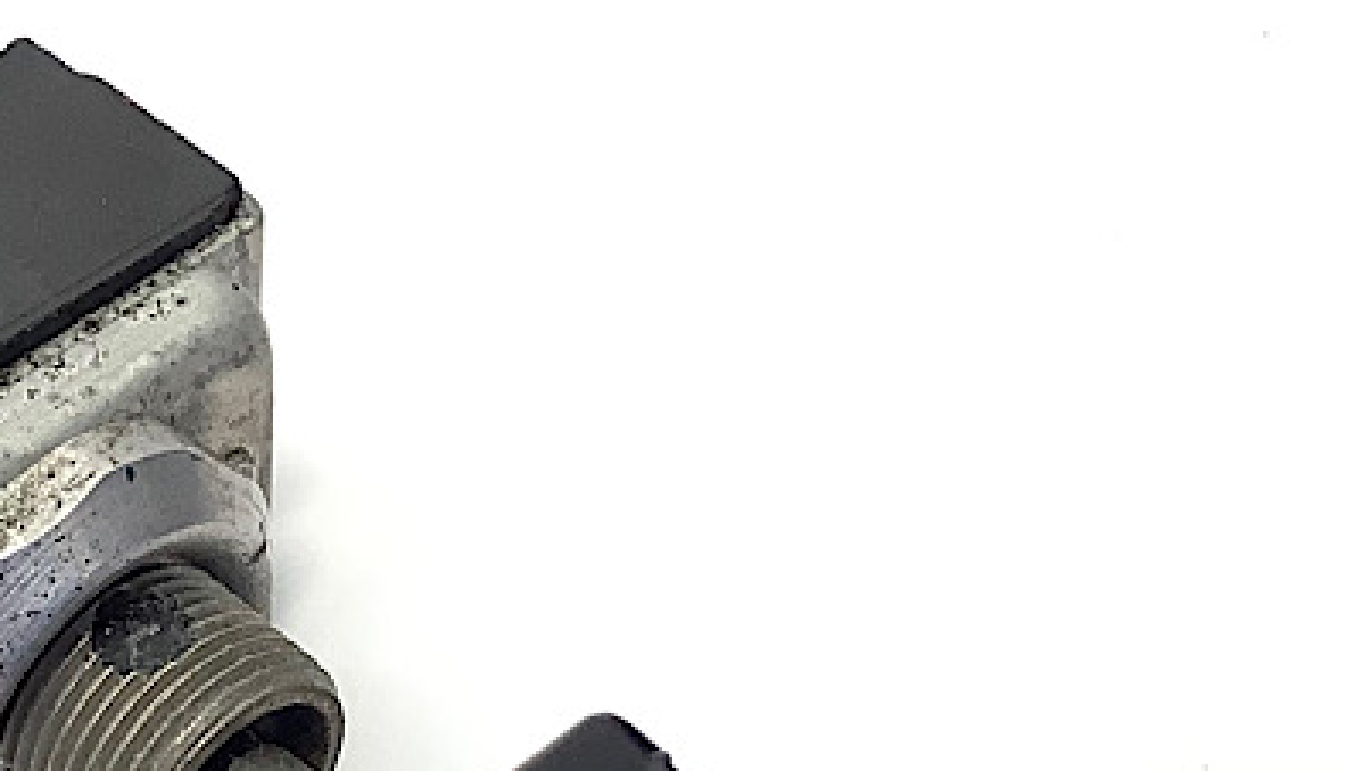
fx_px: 3056
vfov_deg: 14.1
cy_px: 812
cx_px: 184
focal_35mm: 84
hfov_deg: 24.7
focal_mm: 3.3
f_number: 2.4
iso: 64
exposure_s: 1/120
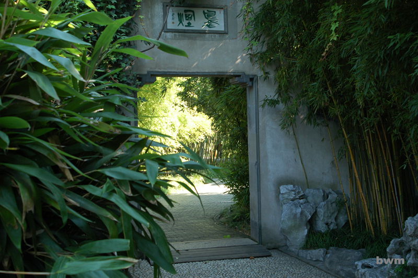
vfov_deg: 31.8
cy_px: 139
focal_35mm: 42
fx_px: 487
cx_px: 209
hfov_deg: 46.5
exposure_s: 1/60
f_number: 5.6
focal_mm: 28
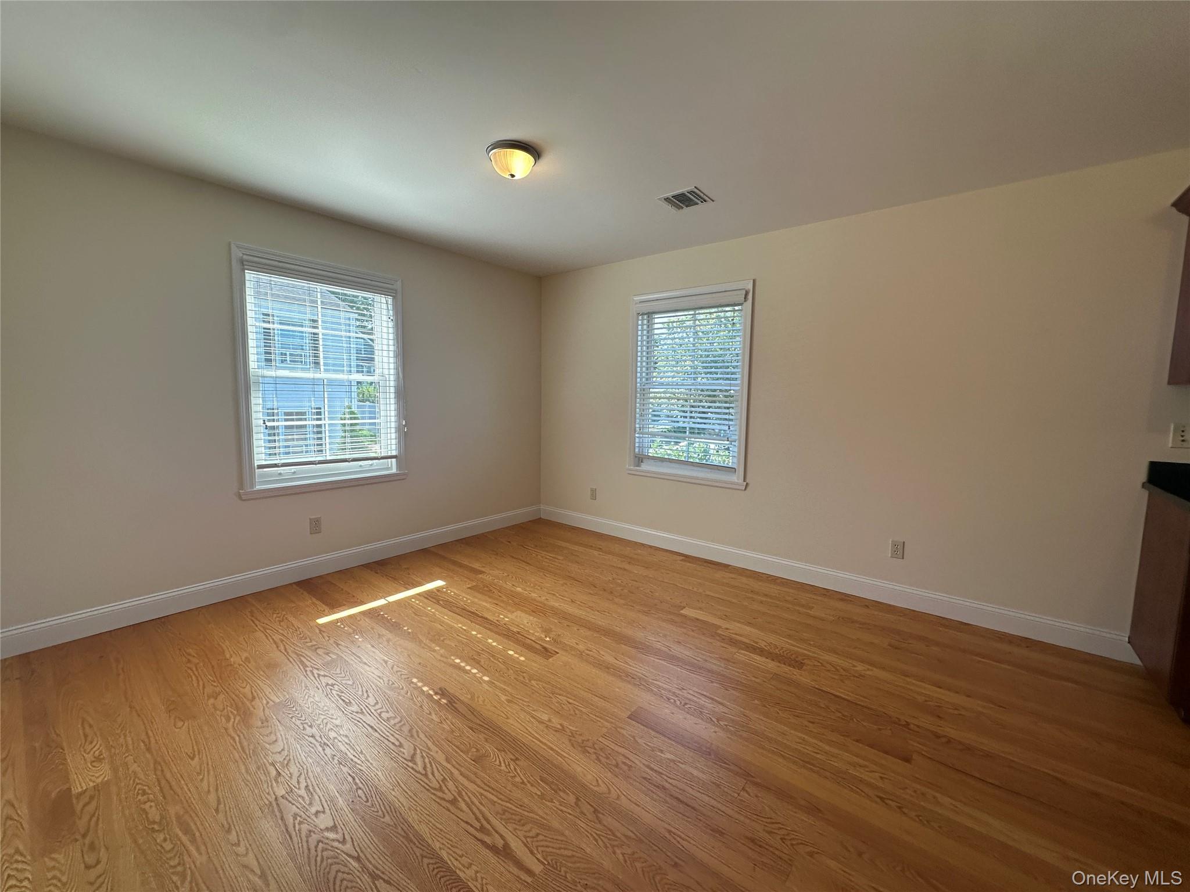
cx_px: 595
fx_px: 481
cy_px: 446
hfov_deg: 102.1
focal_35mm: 14
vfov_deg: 85.7
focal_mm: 2.22
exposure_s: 1/120
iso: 64
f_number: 2.2
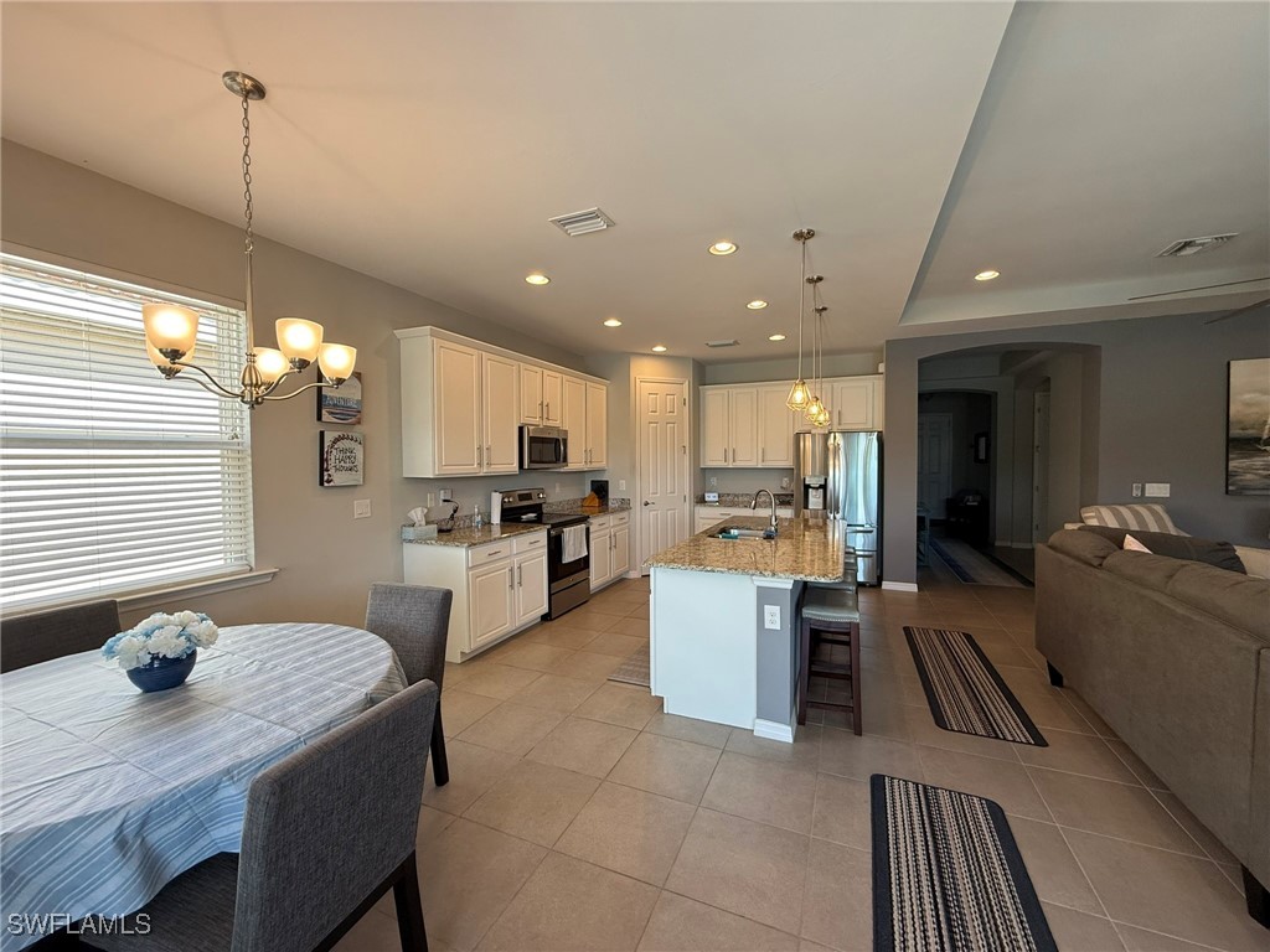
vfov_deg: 85.7
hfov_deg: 102.1
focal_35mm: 14
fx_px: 514
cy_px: 476
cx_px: 635
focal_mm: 2.22
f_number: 2.2
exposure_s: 1/120
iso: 125
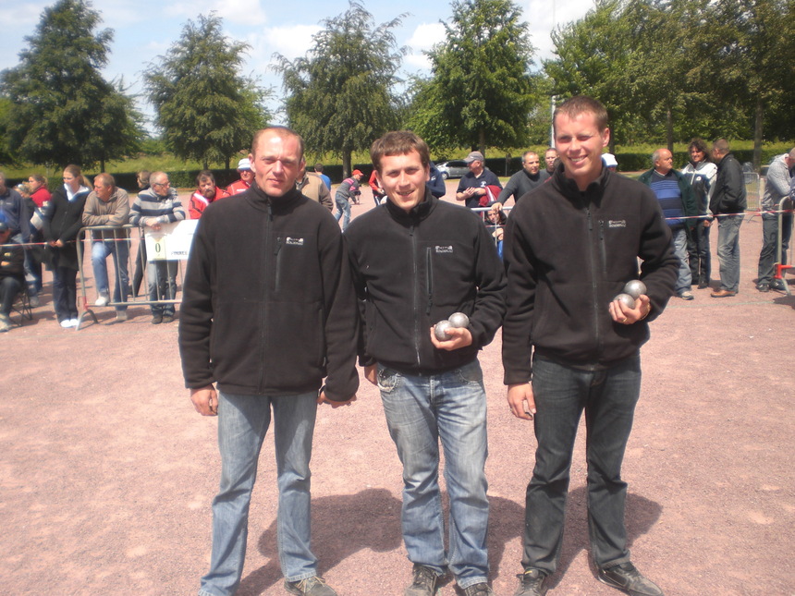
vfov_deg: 37.7
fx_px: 873
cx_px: 398
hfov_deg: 49.0
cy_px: 298
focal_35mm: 38
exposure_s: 1/500
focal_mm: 6.3
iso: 50
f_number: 3.1
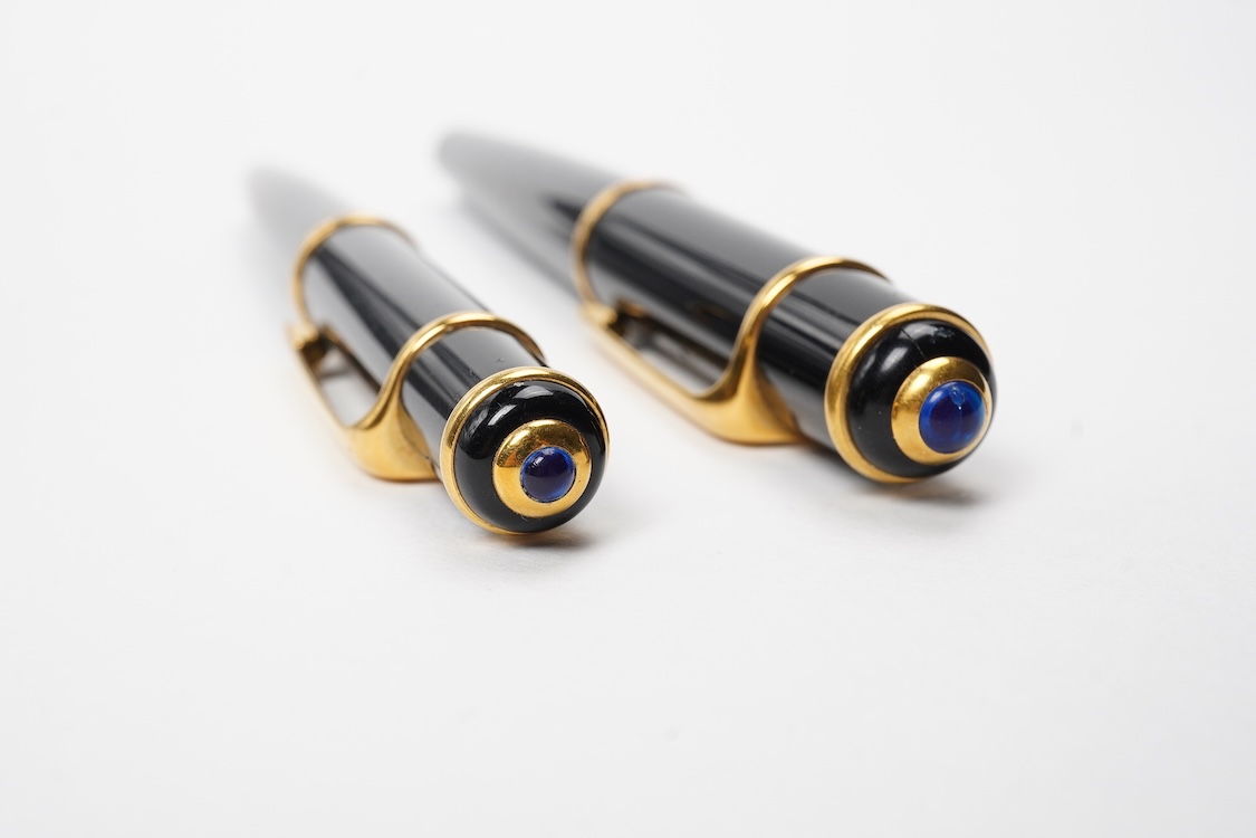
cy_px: 419
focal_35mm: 45
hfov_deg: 43.6
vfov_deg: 29.9
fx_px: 1570
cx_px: 628
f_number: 18
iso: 400
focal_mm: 30
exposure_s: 1/100
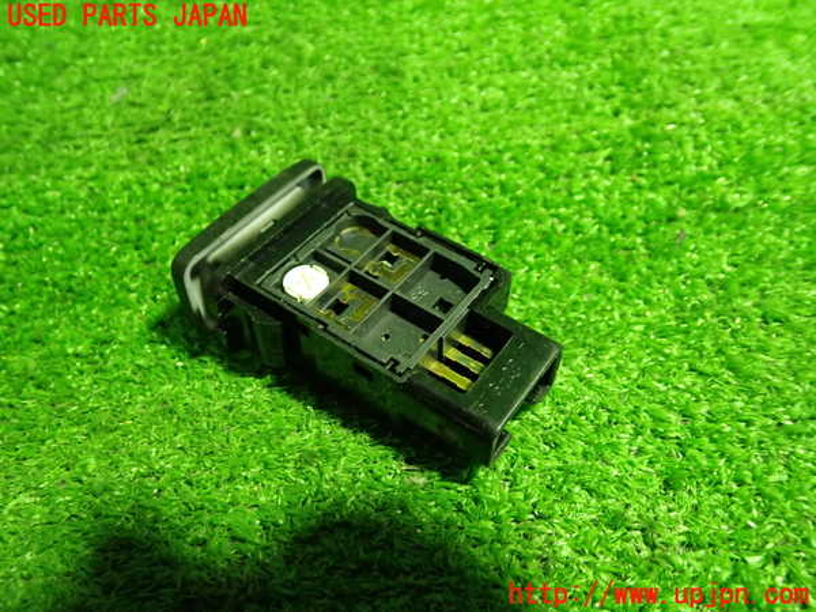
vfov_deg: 46.8
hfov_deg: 60.0
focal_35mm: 30
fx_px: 707
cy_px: 306
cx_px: 408
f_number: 2.3
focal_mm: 5.4
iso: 500
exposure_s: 1/30
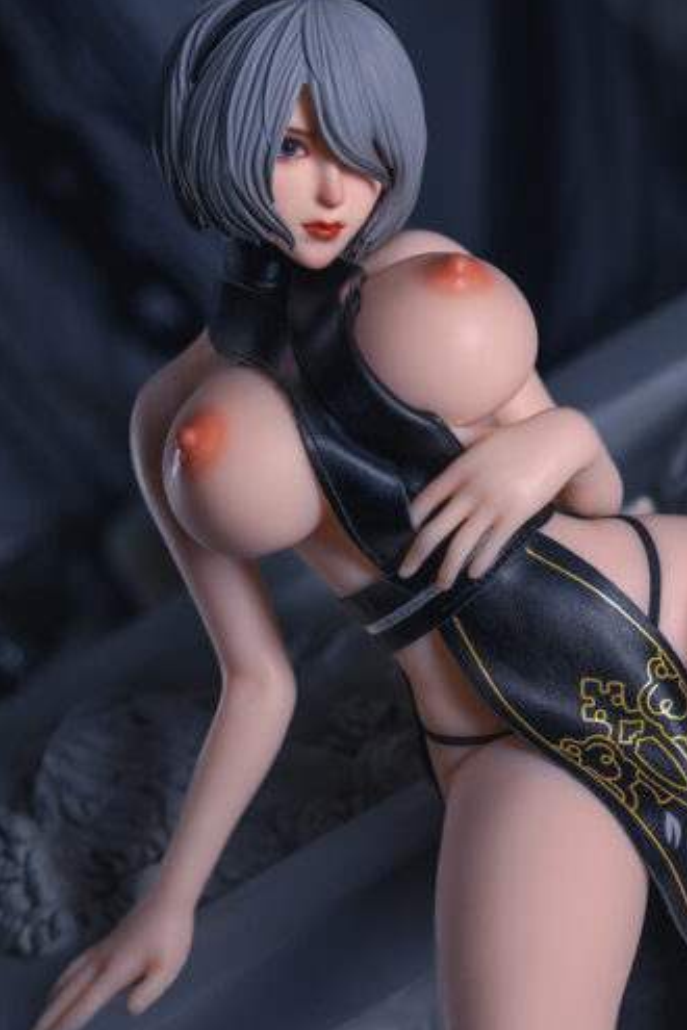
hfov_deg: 15.0
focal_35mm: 91
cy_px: 787
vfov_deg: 22.2
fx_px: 2605
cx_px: 518
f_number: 2.8
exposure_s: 1/125
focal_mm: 50
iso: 50
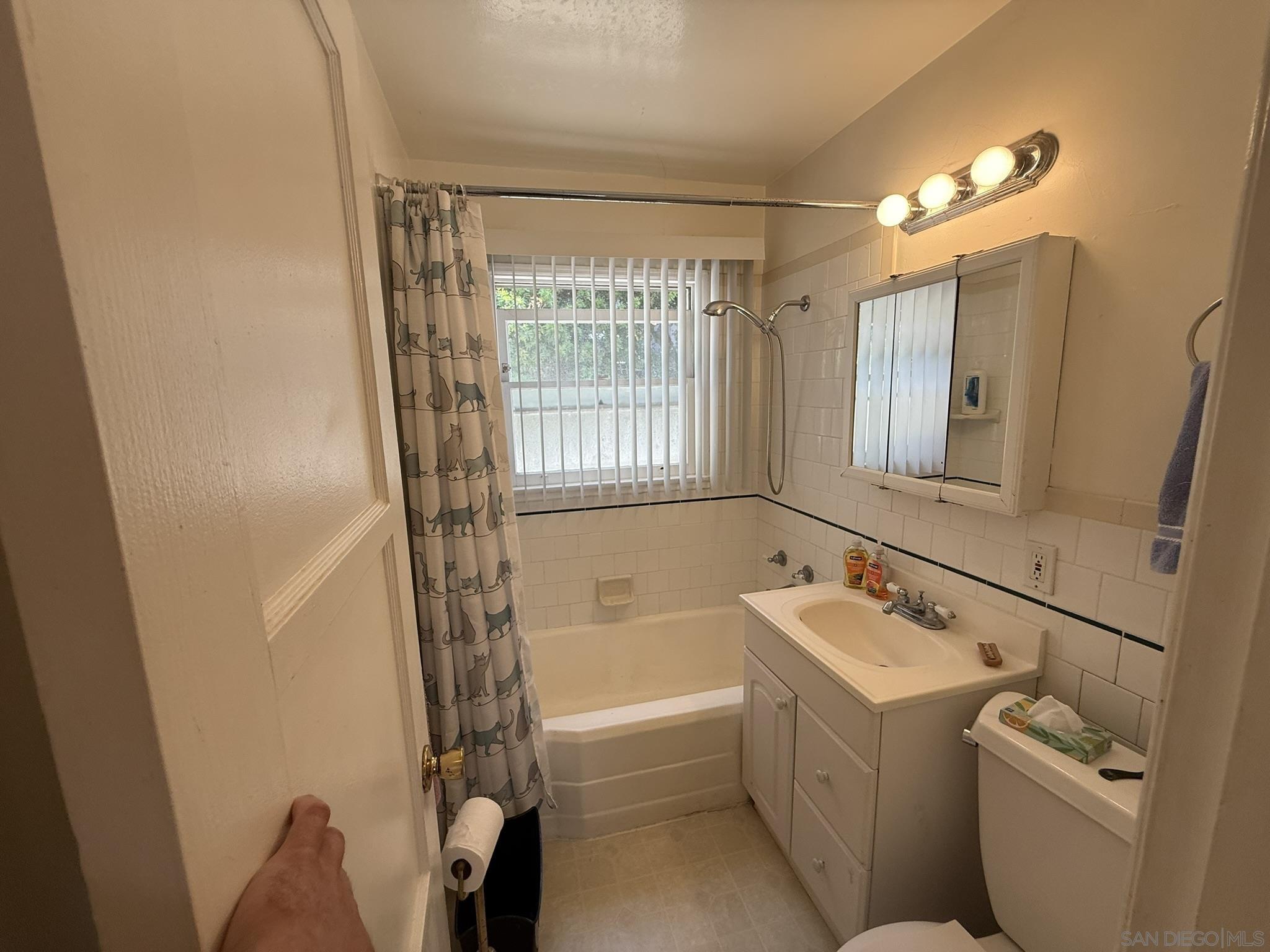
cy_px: 476
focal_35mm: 14
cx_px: 635
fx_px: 514
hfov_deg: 102.1
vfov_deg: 85.7
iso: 80
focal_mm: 2.22
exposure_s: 1/120
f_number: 2.2
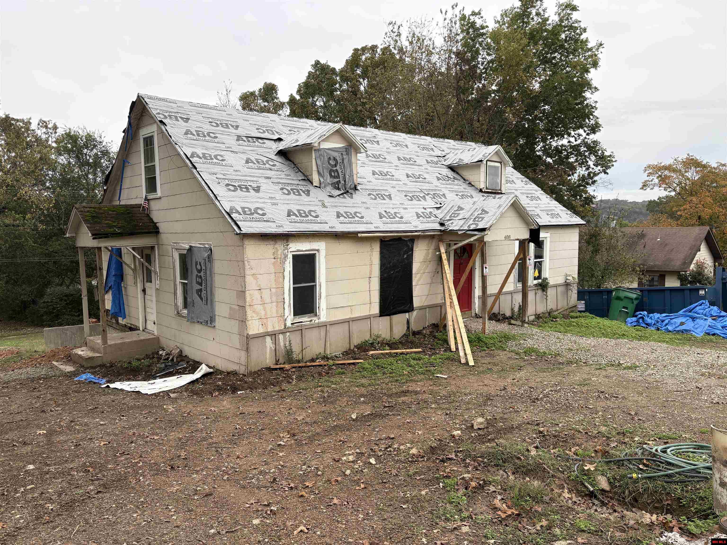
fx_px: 546
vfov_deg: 53.1
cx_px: 364
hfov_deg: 67.3
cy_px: 272
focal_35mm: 26
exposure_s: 1/472
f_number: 1.6
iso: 50
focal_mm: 5.96
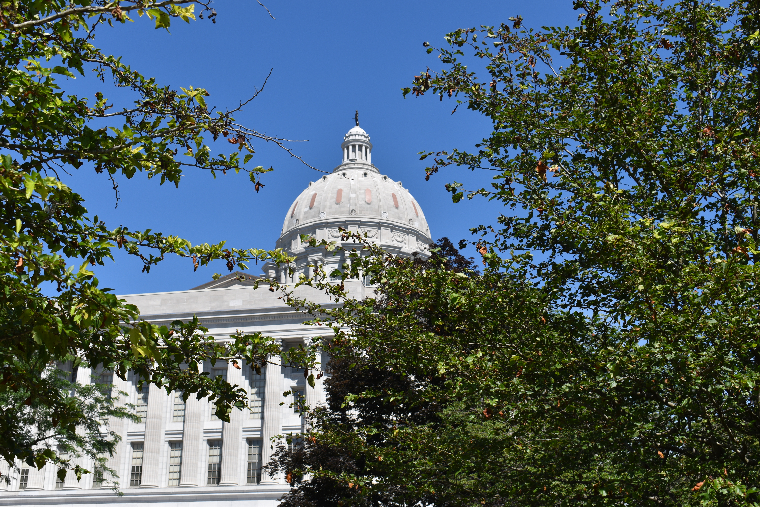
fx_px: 982
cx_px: 380
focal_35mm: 46
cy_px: 254
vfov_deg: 28.9
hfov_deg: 42.3
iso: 100
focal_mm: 31
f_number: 9
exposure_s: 1/320
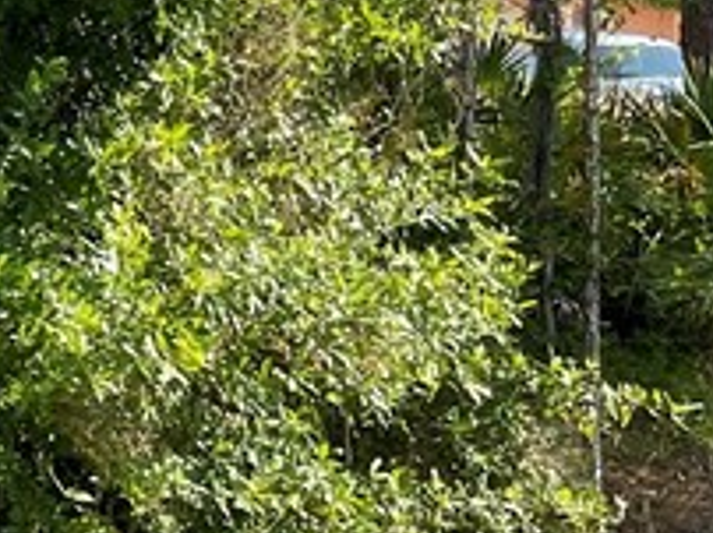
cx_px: -964
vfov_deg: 11.4
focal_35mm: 127
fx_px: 2613
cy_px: -81
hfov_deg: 12.4
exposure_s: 1/978
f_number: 1.6
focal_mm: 5.1
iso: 32
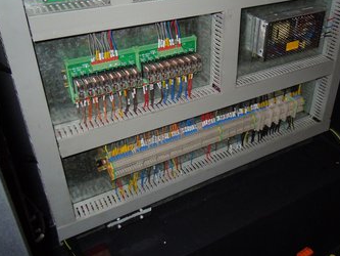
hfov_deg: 51.1
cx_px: 200
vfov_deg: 39.6
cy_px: 110
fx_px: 354
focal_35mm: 36
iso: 400
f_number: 3.5
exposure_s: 1/30
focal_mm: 5.4
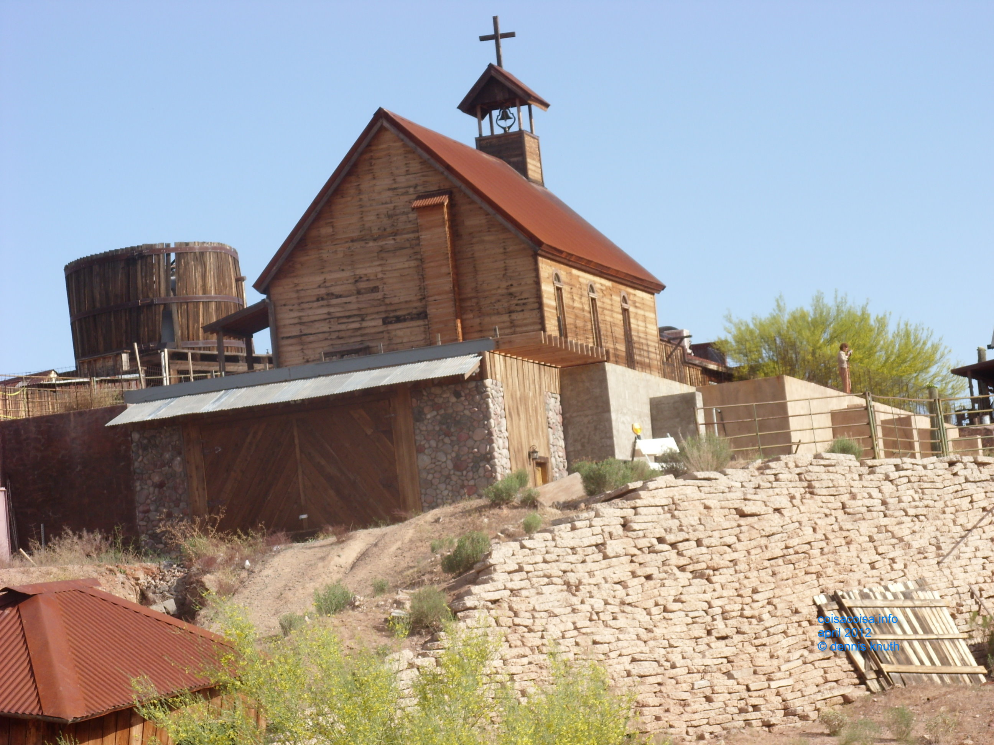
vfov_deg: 13.0
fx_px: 3274
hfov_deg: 17.3
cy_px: 372
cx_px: 497
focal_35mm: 114
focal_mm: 18.9
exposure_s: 1/201
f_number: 6.4
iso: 50
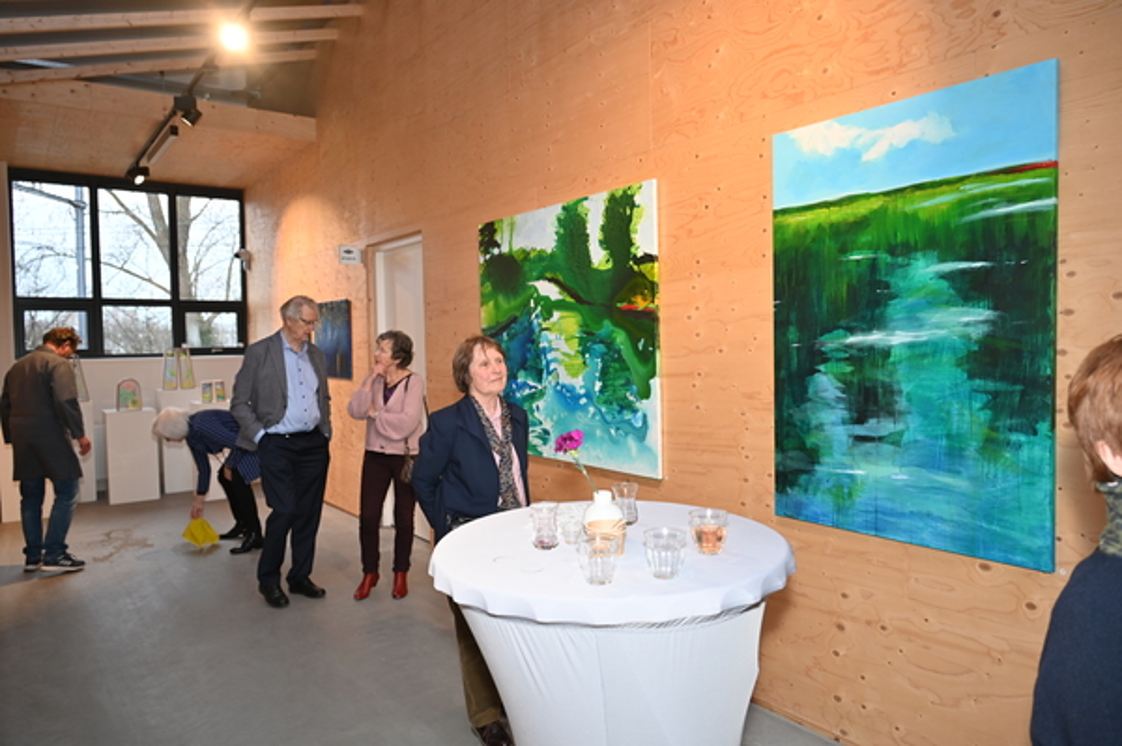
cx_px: 561
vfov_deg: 50.3
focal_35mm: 26
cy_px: 373
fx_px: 794
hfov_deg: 70.5
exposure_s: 1/60
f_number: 4.2
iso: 500
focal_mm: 25.5
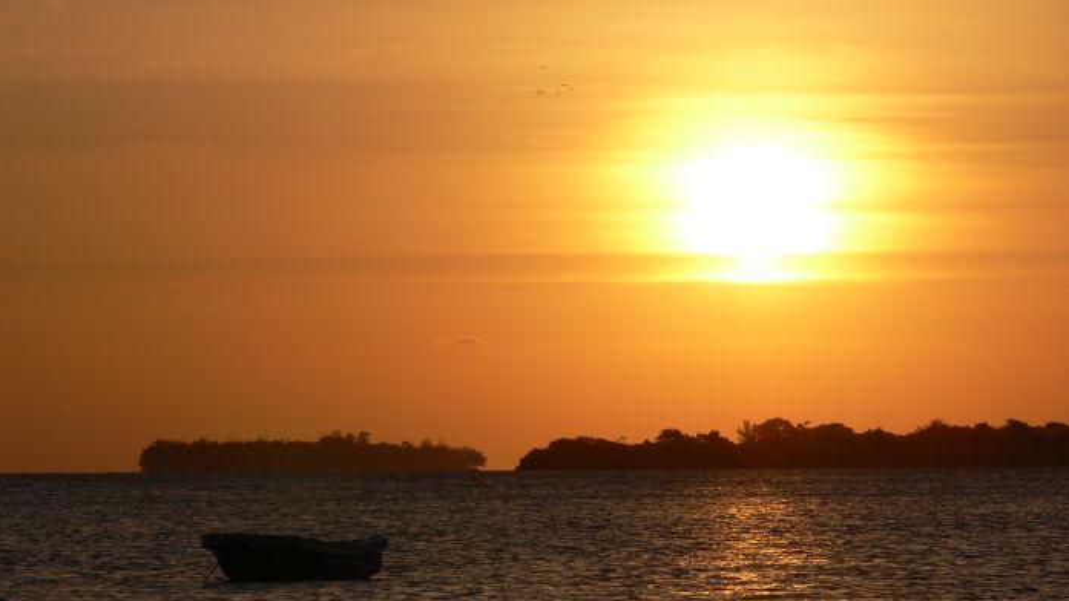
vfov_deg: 4.8
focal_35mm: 254
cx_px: 534
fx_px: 7200
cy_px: 353
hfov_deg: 8.5
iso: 100
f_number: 7.1
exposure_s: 1/250
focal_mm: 49
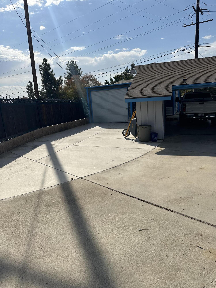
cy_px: 144
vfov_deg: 71.6
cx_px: 108
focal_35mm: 24
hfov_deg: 56.8
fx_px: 200
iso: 80
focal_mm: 6.86
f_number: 1.78
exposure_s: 1/10753
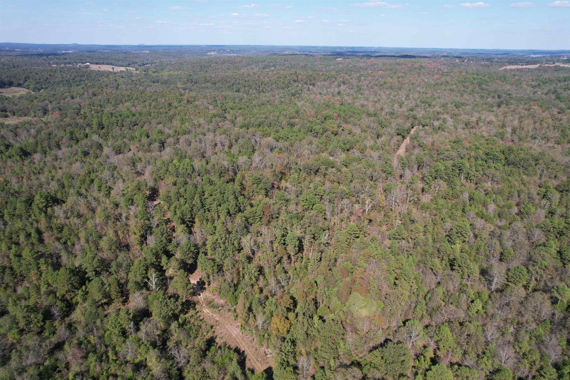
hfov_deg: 78.6
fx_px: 348
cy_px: 190
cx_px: 285
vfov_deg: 57.2
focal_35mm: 22
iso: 140
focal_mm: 8.38
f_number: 2.8
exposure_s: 1/1600
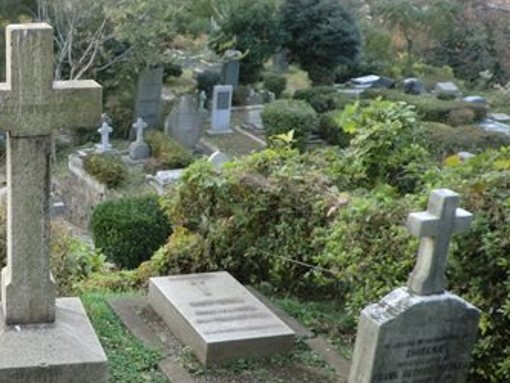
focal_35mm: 50
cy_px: 187
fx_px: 737
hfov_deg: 35.2
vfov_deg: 29.1
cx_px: 23
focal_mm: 4.7
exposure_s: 1/60
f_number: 2.8
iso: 64
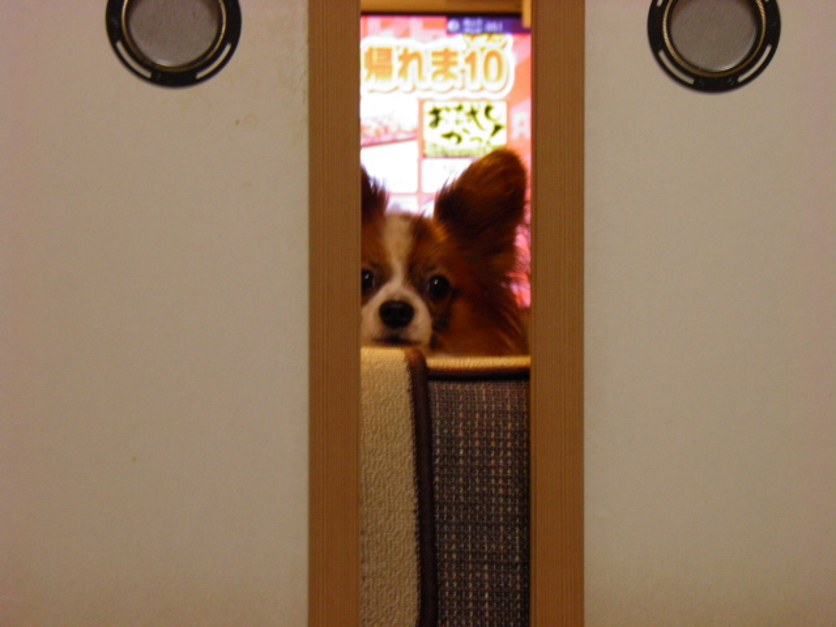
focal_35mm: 112
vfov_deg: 13.2
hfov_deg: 17.6
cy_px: 314
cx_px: 418
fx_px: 2705
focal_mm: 20.2
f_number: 4
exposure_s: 1/13
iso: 200
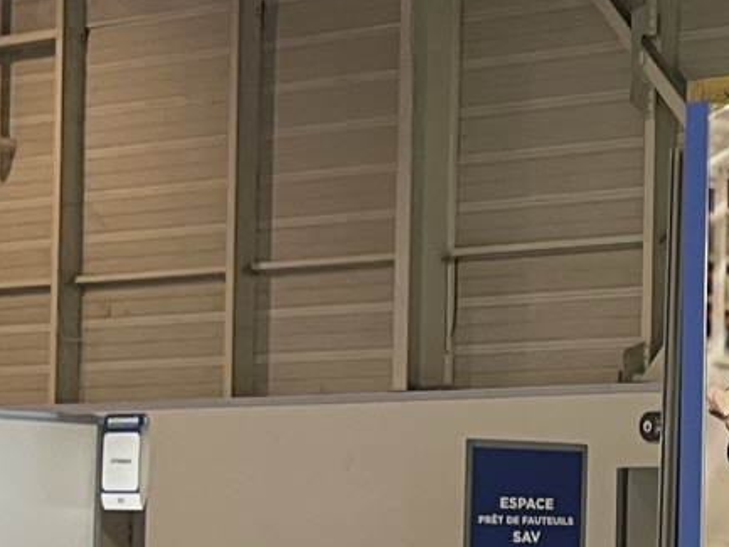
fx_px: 2591
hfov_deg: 13.6
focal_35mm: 123
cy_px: 471
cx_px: 1478
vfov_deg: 12.0
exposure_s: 1/50
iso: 64
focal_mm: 5.1
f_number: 1.6
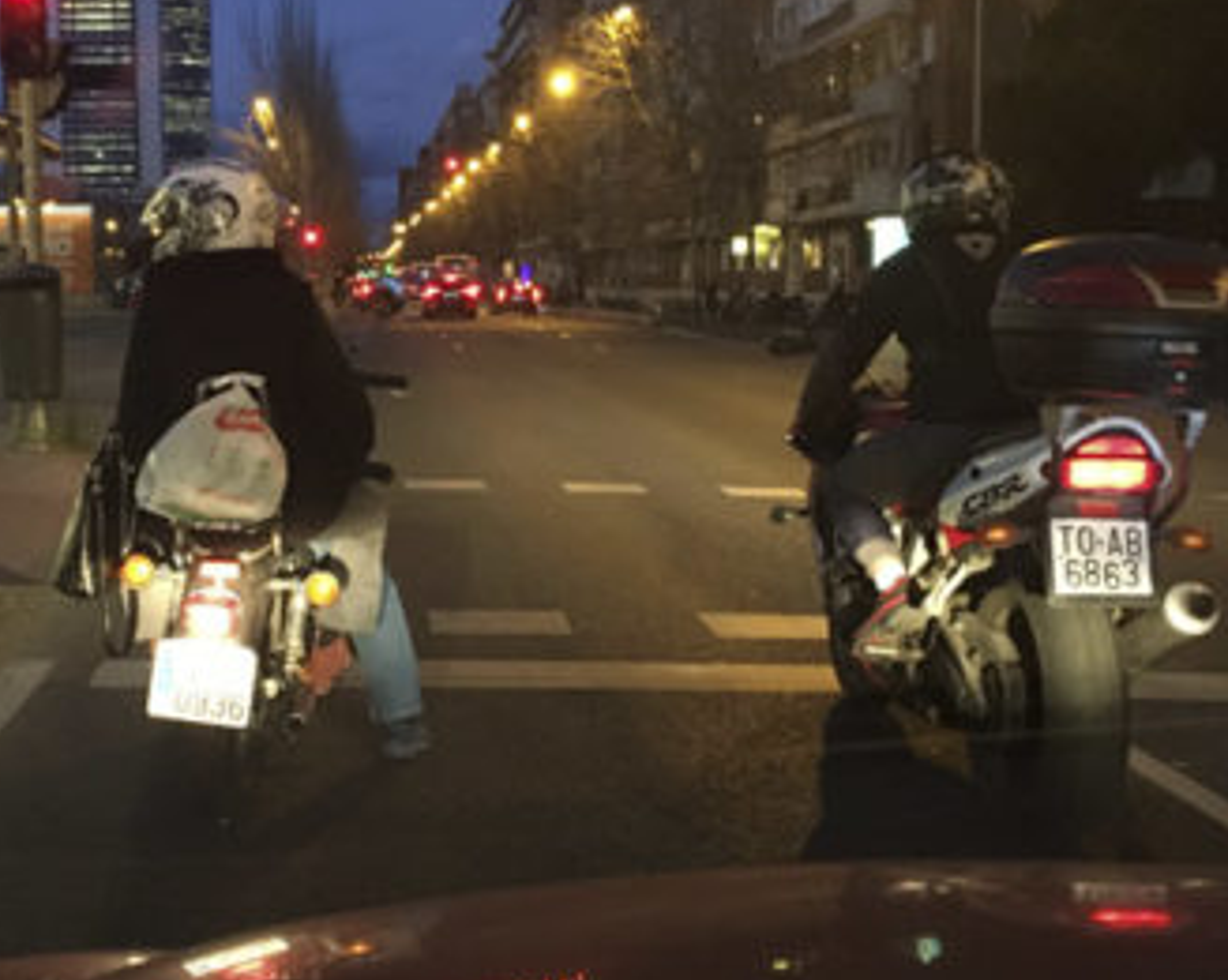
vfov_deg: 29.1
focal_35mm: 52
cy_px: 462
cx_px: 376
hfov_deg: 35.5
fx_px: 1888
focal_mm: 4.15
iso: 250
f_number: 2.2
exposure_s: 1/17
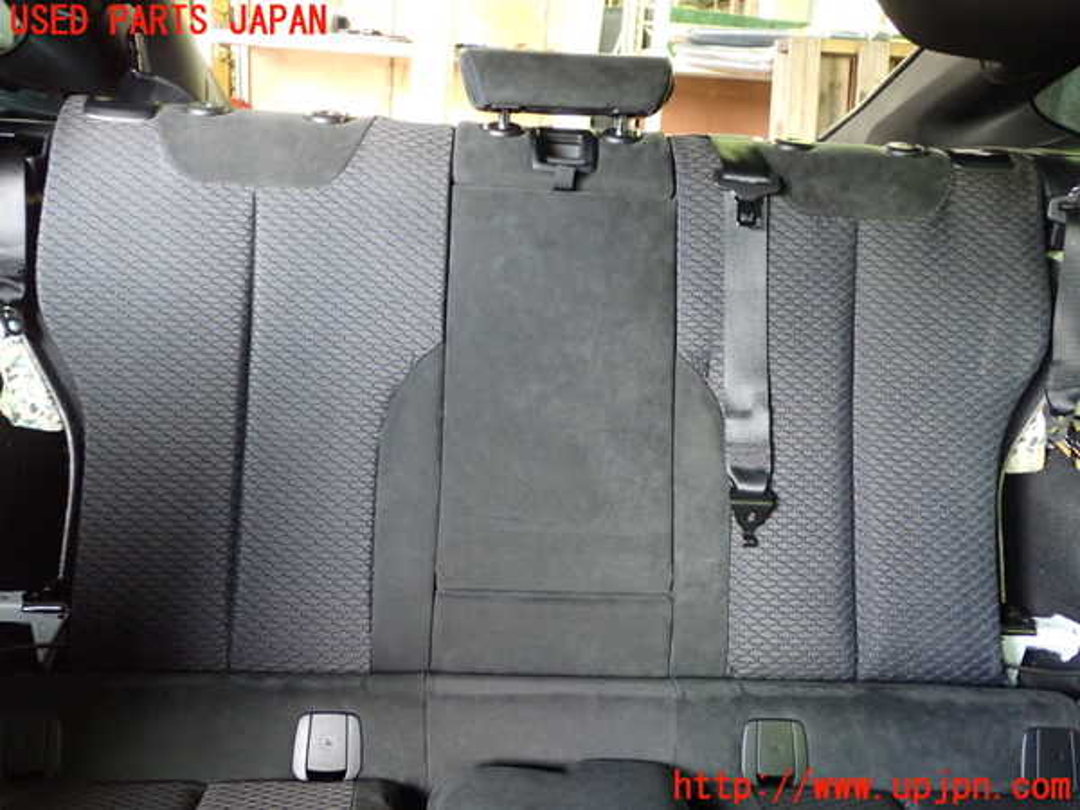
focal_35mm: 36
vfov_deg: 39.7
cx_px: 540
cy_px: 405
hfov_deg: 51.4
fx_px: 1123
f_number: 2.5
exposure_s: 1/30
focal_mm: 6.37
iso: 800
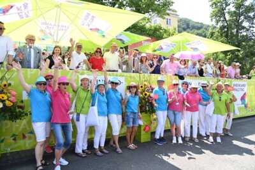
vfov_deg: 53.2
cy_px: 85
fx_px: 170
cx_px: 128
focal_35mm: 24
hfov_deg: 73.7
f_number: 5.6
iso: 320
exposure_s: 1/320
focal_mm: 24
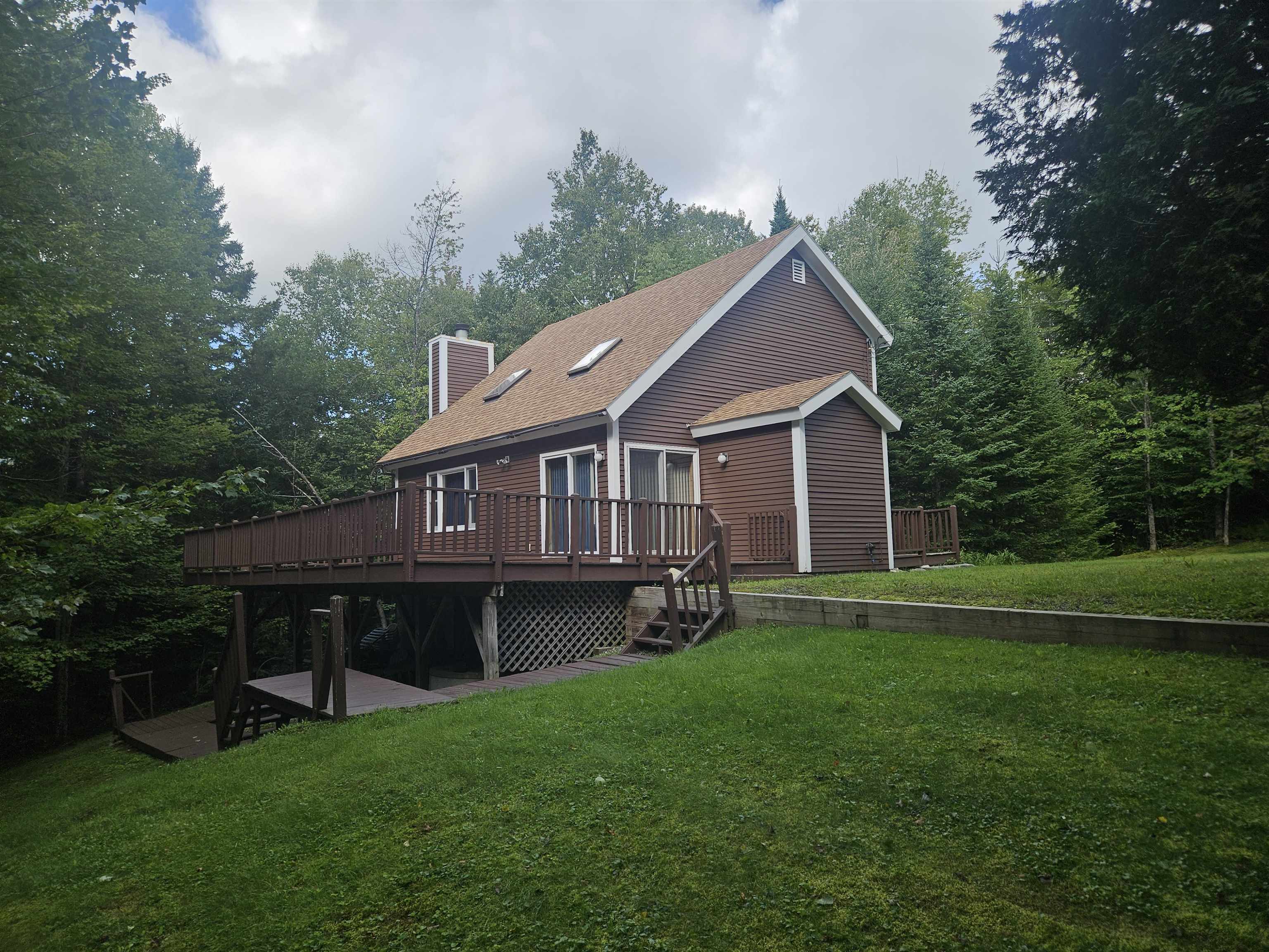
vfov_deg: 58.9
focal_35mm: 23
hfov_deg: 73.9
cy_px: 476
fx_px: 843
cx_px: 634
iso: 25
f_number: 1.8
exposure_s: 1/619
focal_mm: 5.4
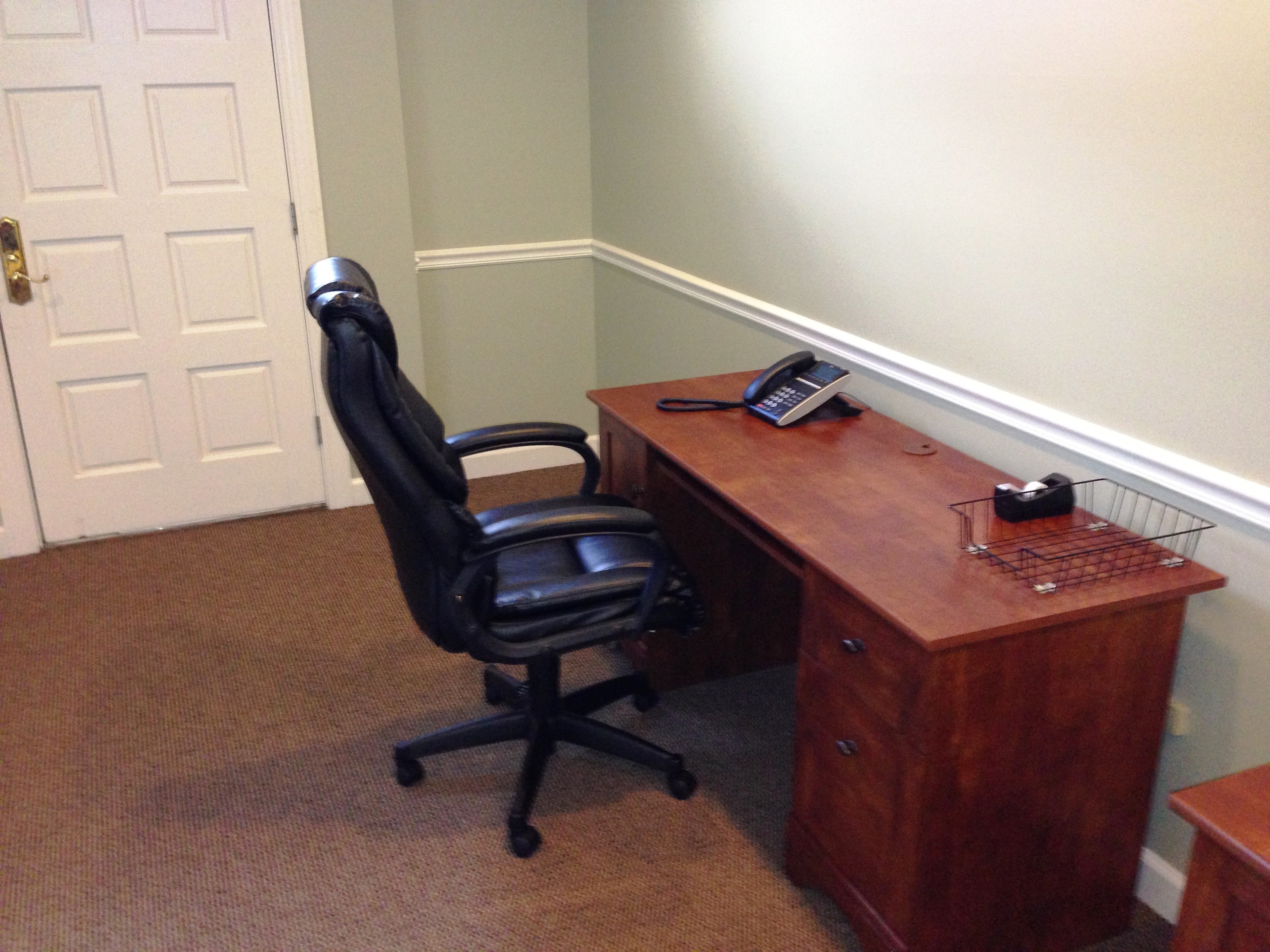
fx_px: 1211
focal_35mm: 33
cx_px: 635
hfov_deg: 55.4
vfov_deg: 42.9
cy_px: 476
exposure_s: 1/16
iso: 320
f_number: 2.4
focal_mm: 4.13
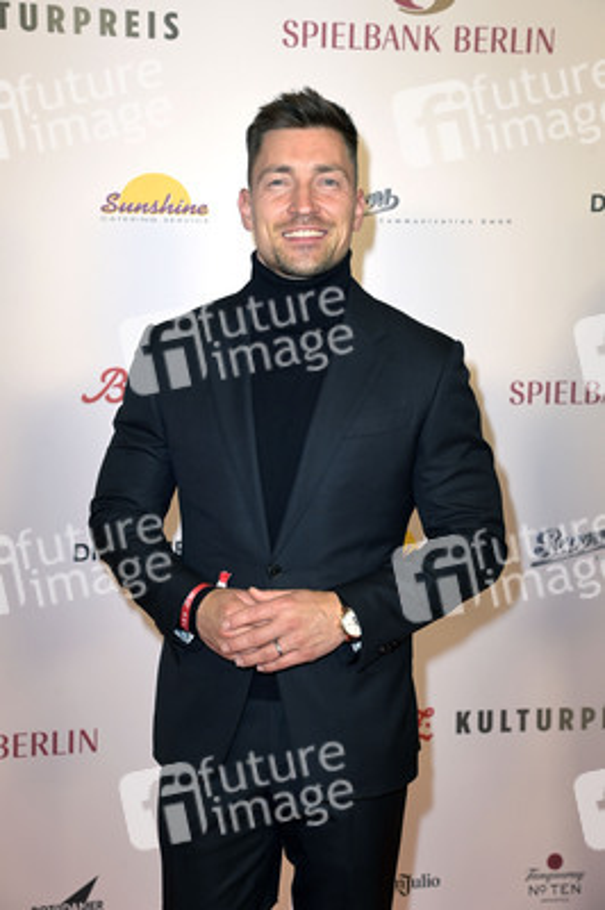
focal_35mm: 65
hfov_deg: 20.9
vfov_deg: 31.0
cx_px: 302
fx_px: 1641
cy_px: 455
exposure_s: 1/160
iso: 640
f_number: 5.6
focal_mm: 65
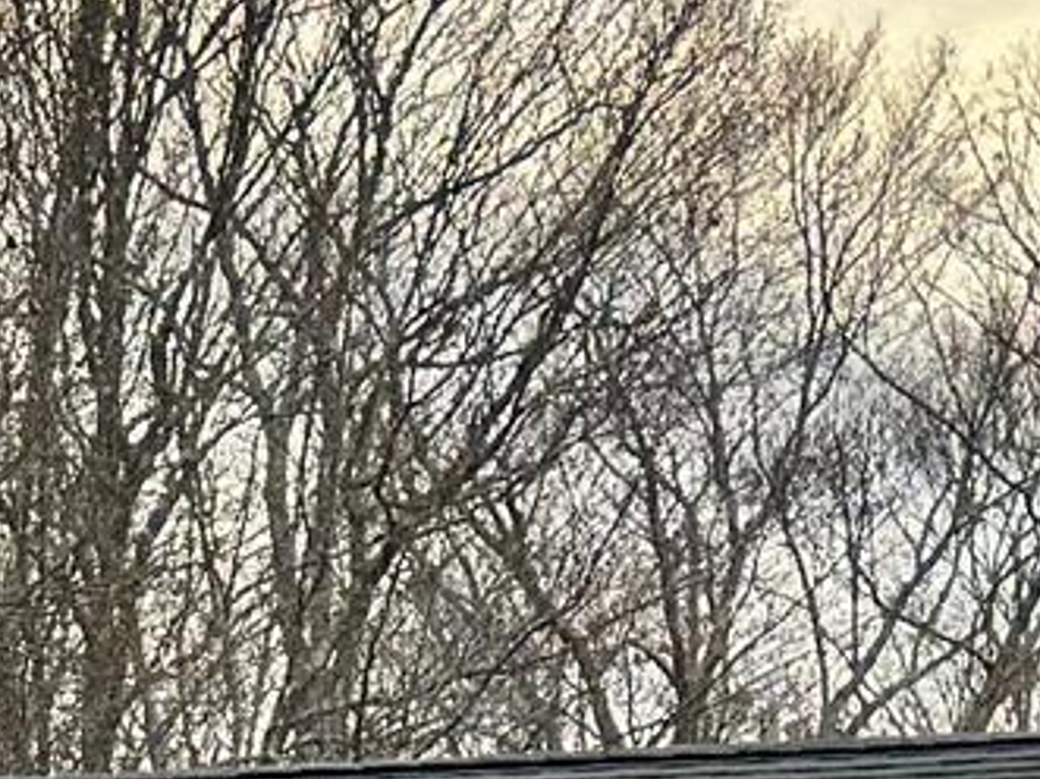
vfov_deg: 4.9
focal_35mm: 297
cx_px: -1276
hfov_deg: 6.4
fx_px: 8920
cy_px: 1637
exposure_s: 1/254
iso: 80
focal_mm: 6.86
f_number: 1.78
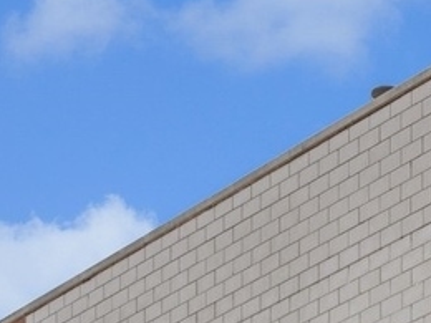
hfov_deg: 9.1
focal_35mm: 204
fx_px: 2540
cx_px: 885
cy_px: 681
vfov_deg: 7.0
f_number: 9
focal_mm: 34
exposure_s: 1/500
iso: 320
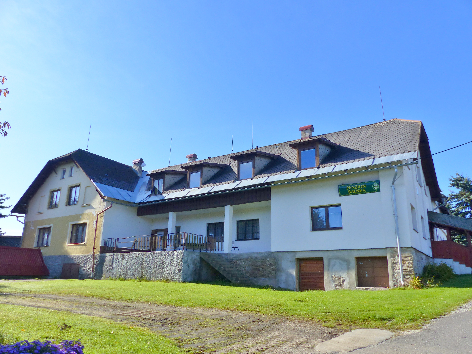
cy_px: 177
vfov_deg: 53.1
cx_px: 236
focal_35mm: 26
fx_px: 355
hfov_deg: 67.3
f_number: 4
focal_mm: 4.5
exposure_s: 1/640
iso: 100
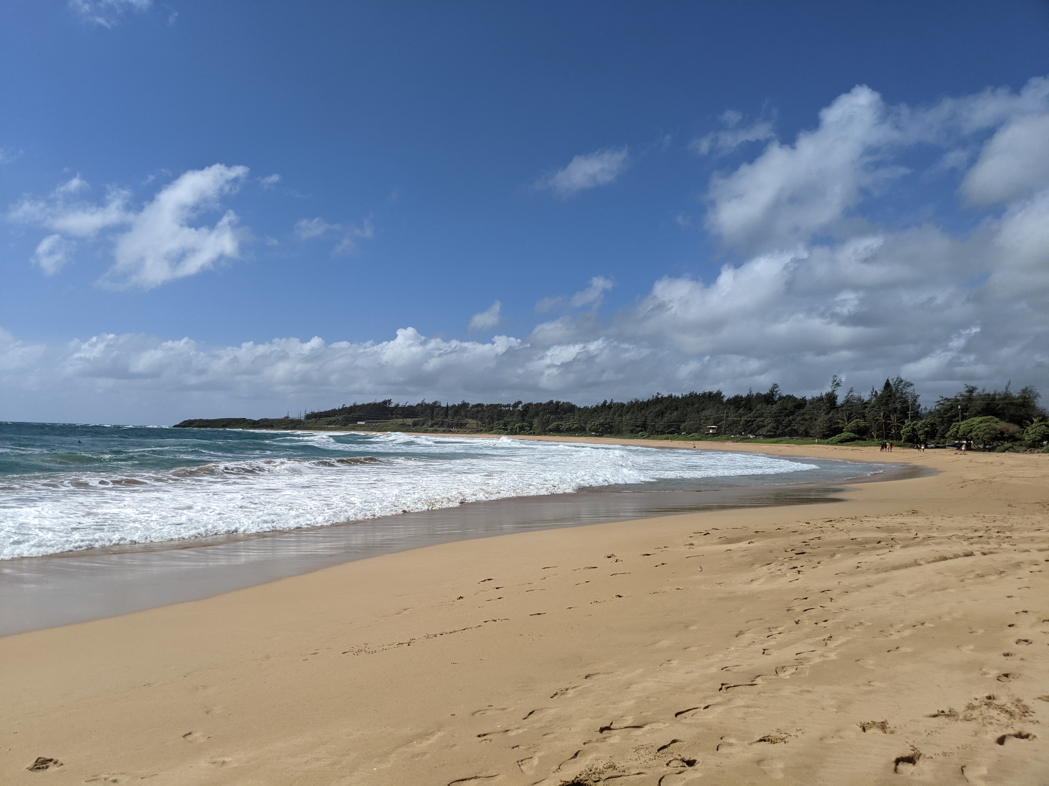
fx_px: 818
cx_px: 524
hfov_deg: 65.3
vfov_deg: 51.4
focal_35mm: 27
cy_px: 393
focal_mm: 4.44
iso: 77
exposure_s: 1/11765
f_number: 1.8
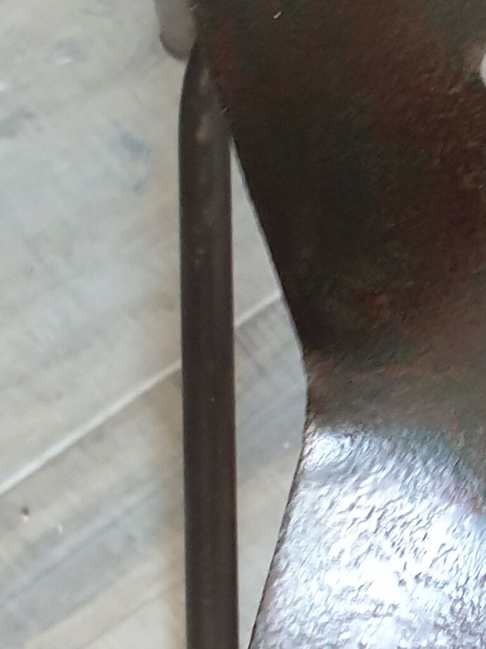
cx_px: 949
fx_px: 1909
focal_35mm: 102
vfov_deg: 19.3
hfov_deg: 12.8
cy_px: 334
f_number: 2.4
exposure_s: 1/25
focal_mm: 4.3
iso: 250
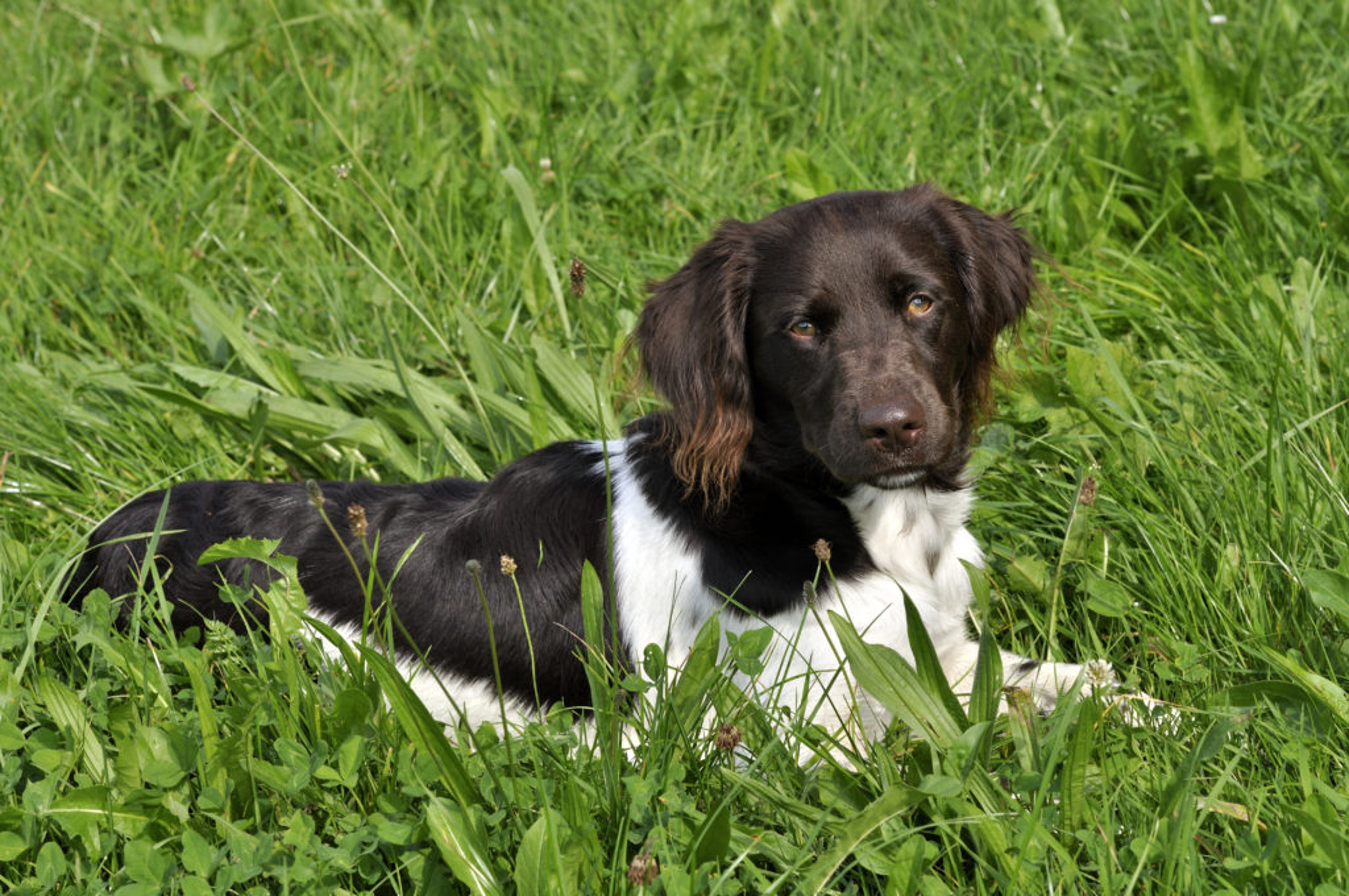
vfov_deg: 13.0
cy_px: 448
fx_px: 3930
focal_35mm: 105
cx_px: 674
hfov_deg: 19.5
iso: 200
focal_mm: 70
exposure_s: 1/250
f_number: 9
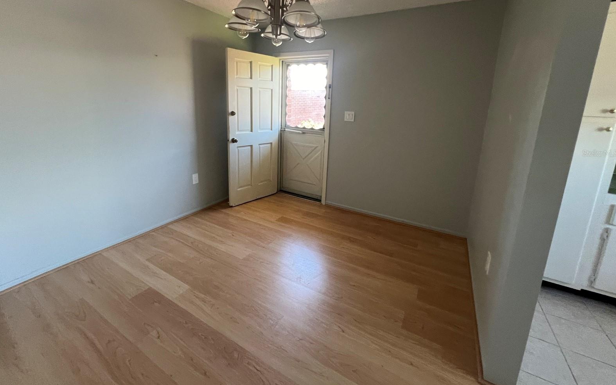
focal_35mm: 14
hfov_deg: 105.3
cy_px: 153
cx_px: 307
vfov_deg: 77.7
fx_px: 235
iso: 250
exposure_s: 1/71
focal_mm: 1.57
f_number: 1.8
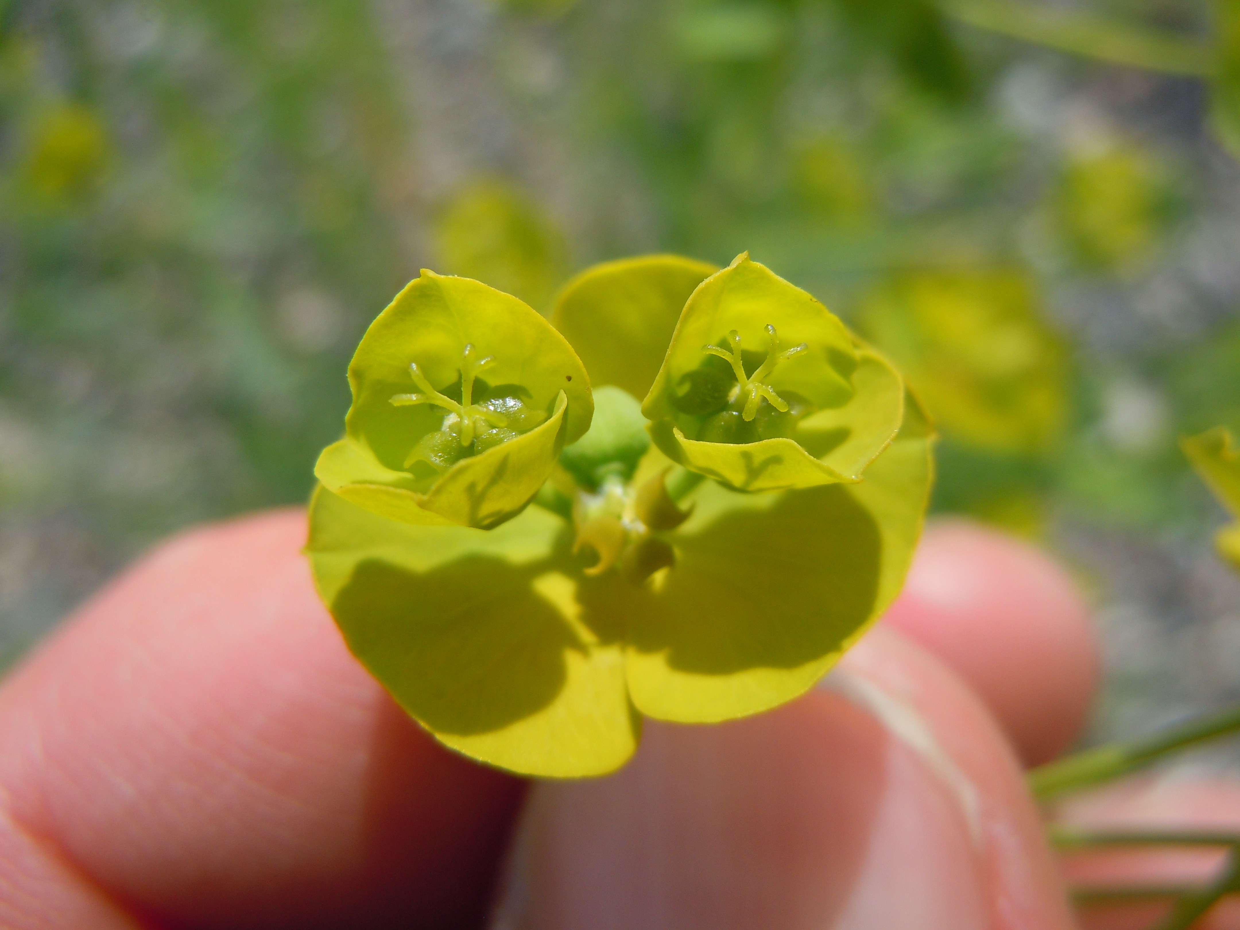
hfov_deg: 60.0
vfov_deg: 46.8
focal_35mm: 30
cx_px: 620
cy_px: 465
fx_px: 1075
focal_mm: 5.4
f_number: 3.5
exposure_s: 1/800
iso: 100
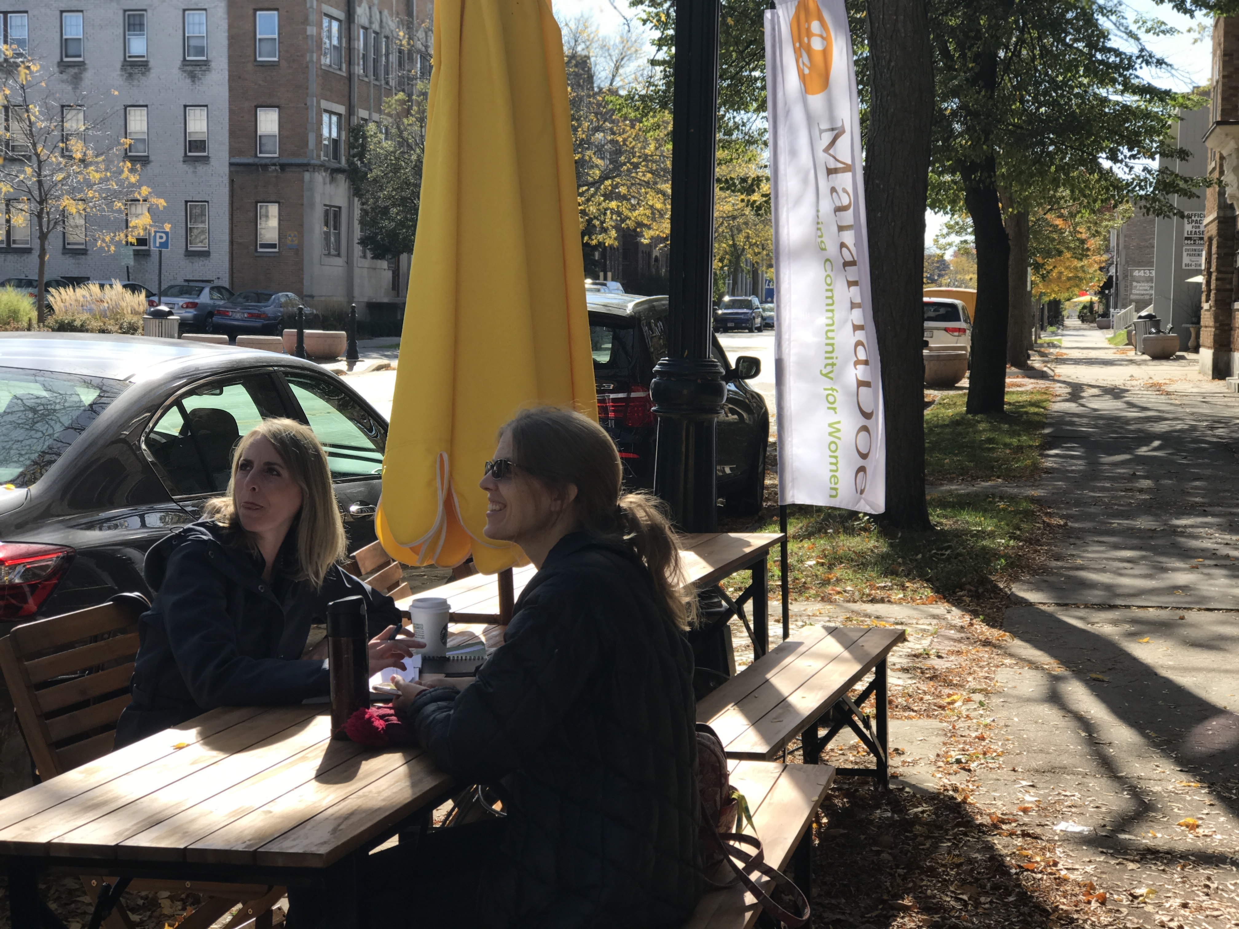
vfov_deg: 25.7
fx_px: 2040
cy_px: 464
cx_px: 620
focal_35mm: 57
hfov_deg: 33.8
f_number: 2.8
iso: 20
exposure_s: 1/441
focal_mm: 6.6
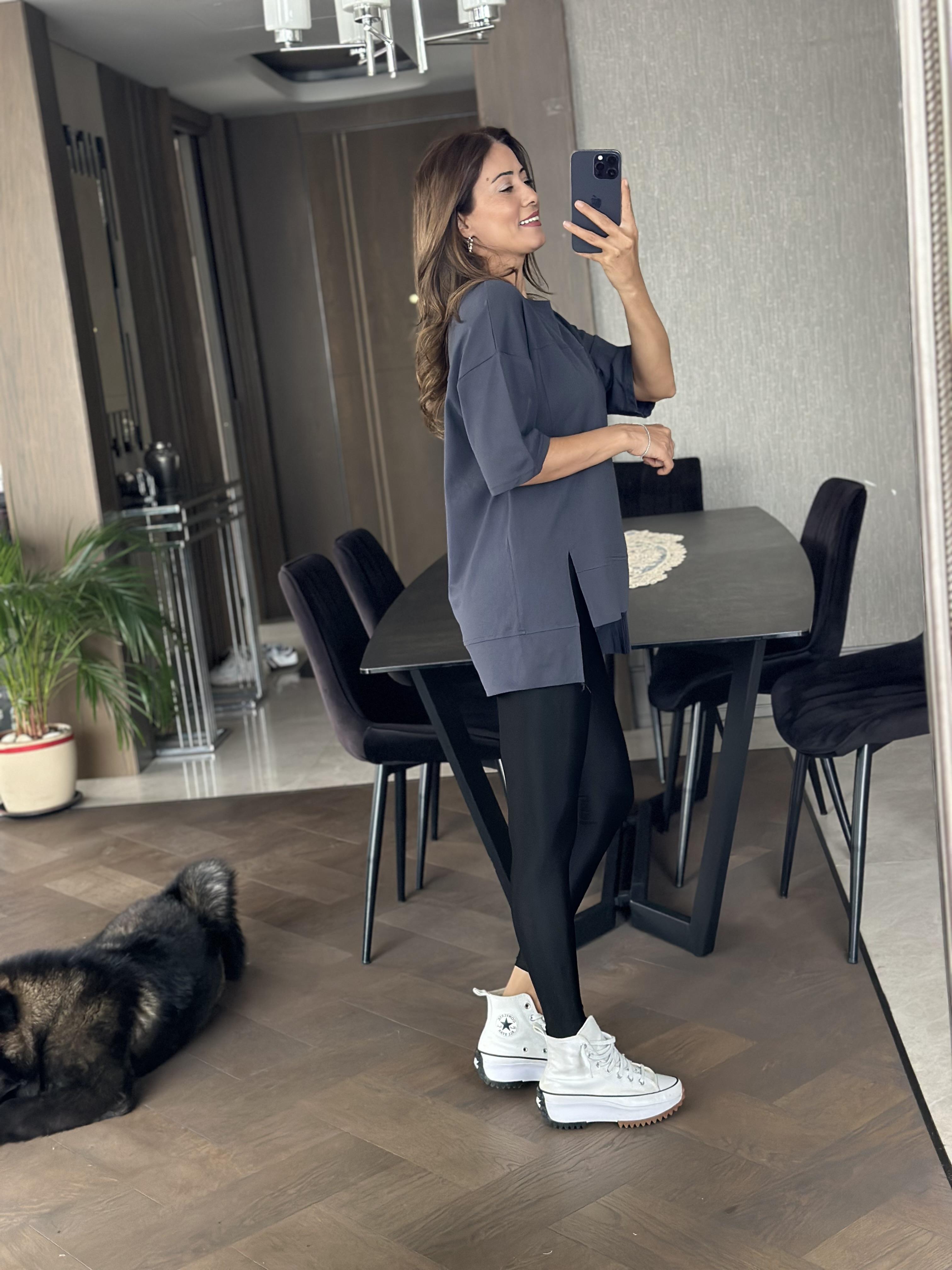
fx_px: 1760
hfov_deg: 30.3
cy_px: 635
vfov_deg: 39.7
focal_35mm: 48
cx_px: 476
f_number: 1.78
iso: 400
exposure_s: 1/40
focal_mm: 6.86
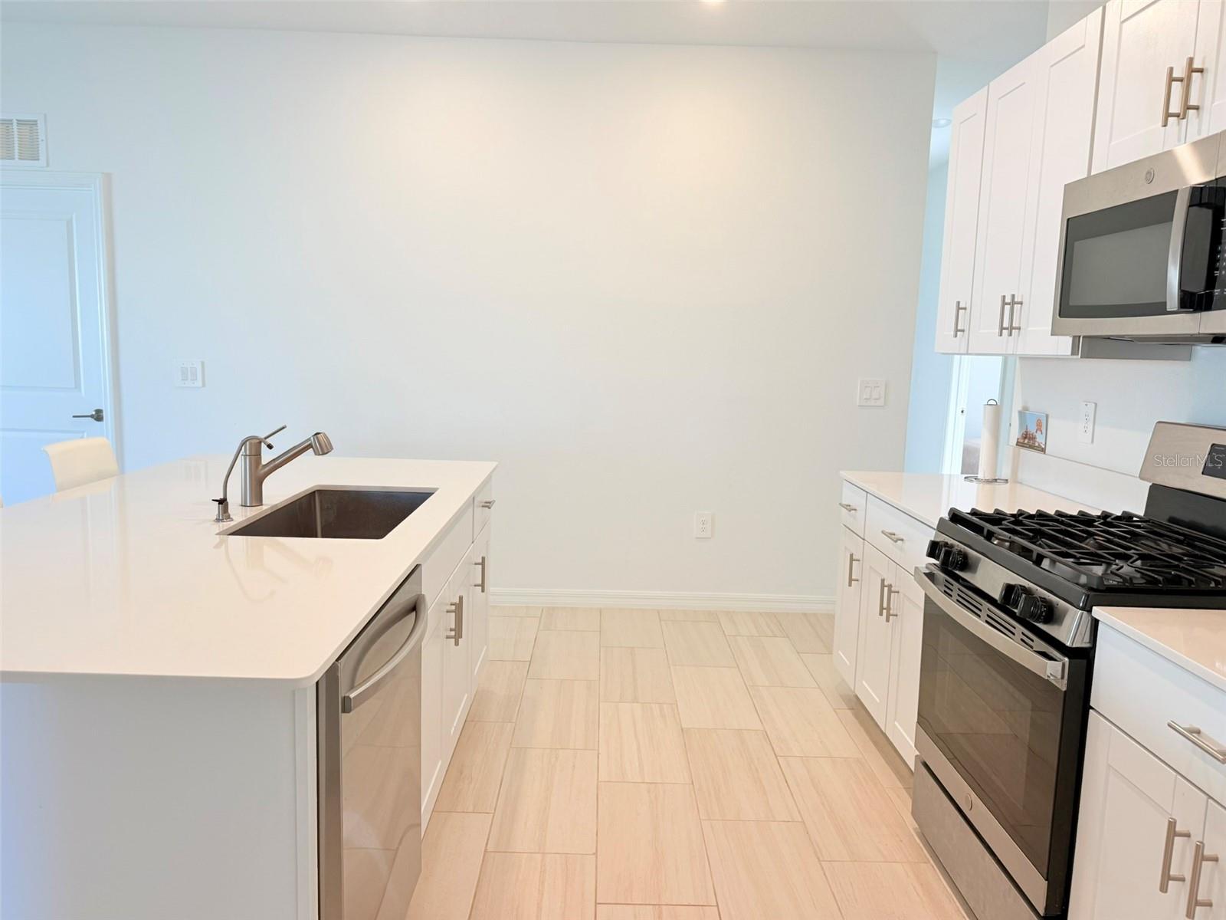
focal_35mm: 24
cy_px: 460
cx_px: 613
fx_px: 850
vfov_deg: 56.8
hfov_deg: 71.6
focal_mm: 6.76
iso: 100
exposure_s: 1/120
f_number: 1.78
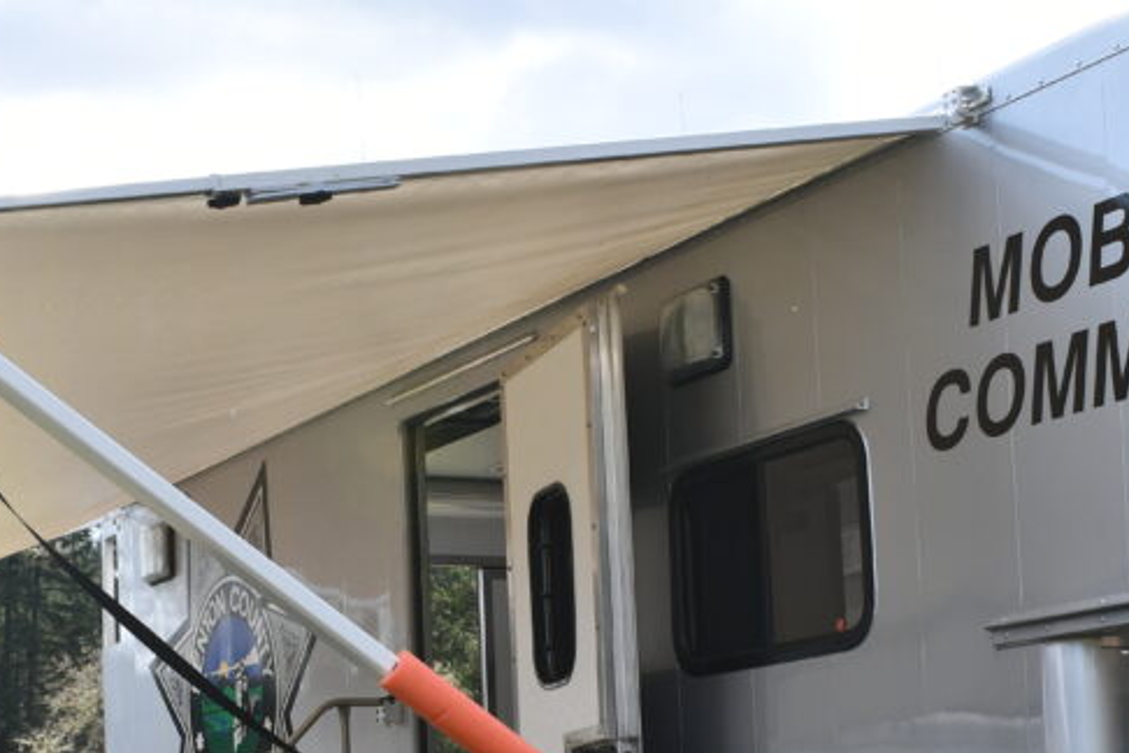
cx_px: 488
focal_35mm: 78
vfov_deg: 17.1
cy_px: 738
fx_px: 2446
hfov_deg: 26.0
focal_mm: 25
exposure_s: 1/250
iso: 180
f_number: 8
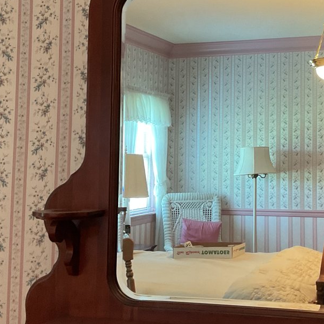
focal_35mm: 64
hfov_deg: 26.5
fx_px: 678
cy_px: 110
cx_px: 245
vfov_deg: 26.7
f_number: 1.8
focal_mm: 3
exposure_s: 1/60
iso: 160
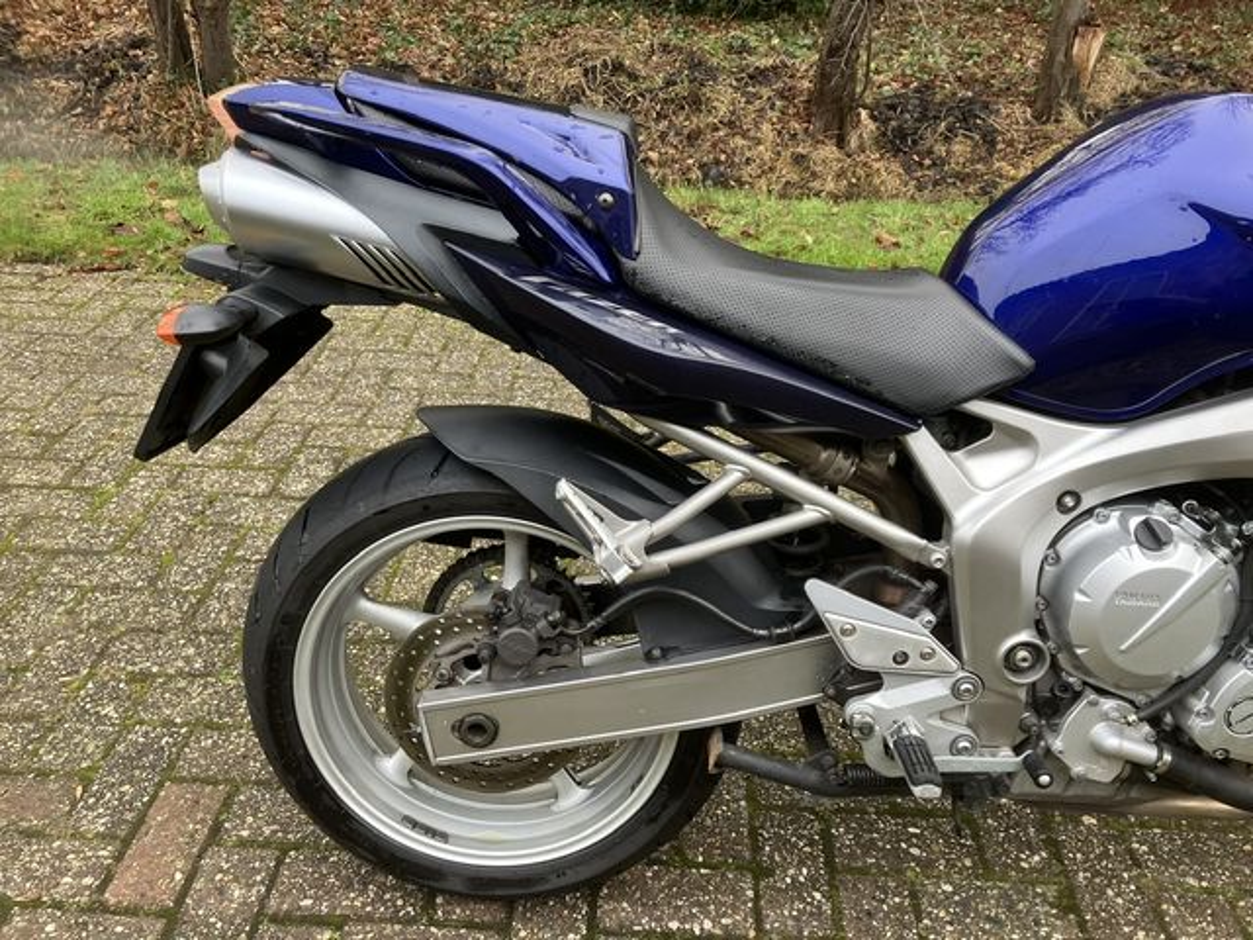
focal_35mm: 28
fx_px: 1014
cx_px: 626
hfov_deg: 63.4
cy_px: 470
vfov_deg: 49.7
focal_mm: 3.99
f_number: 1.8
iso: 80
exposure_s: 1/105
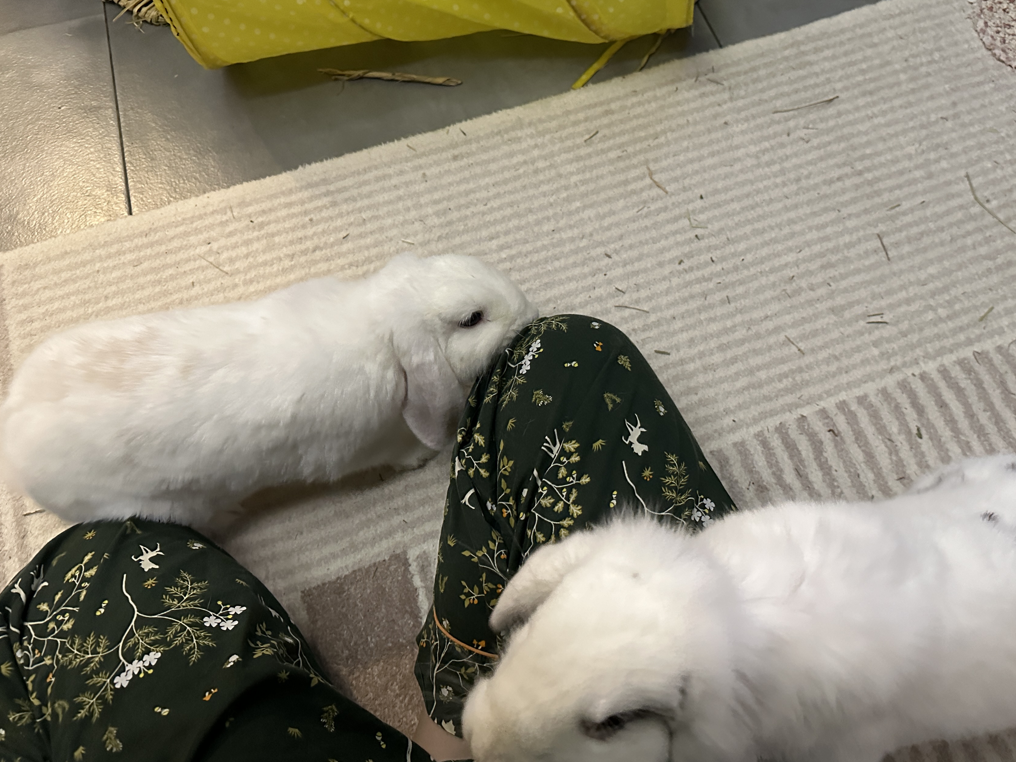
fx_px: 851
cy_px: 361
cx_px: 582
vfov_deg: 48.2
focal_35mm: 29
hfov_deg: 61.4
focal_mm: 6.86
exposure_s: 1/59
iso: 1000
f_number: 1.78
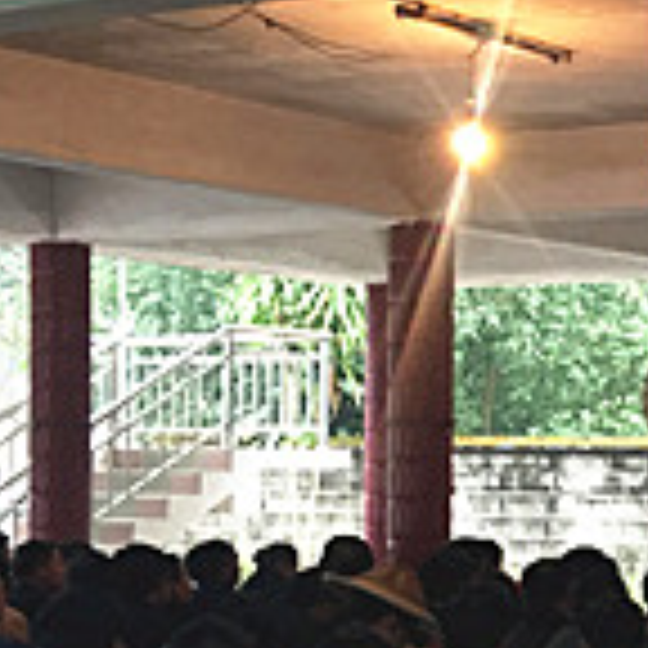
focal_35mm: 107
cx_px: 981
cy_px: 540
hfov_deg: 15.0
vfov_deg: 16.1
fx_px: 2266
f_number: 2.2
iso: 100
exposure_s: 1/17
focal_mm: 4.15
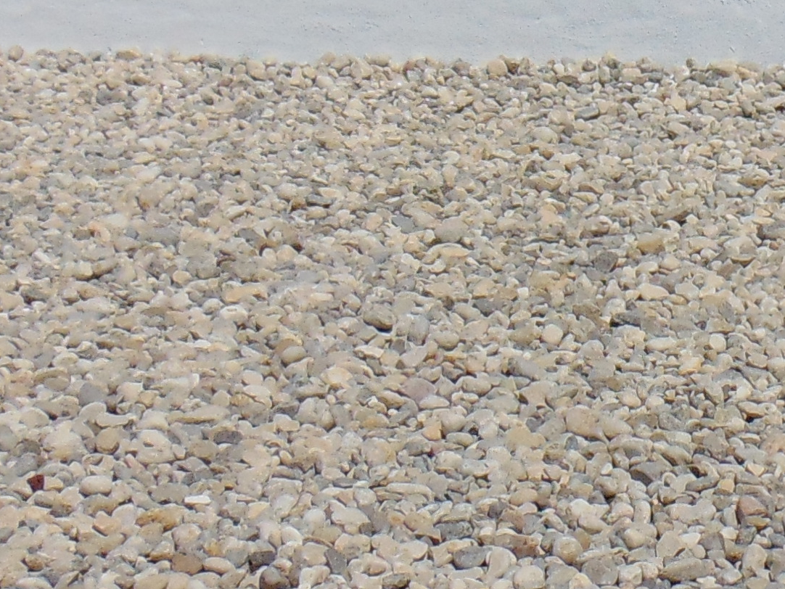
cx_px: 690
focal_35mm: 119
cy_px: 171
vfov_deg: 12.4
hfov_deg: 16.4
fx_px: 2699
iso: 80
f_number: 7.7
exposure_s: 1/800
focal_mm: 4.5
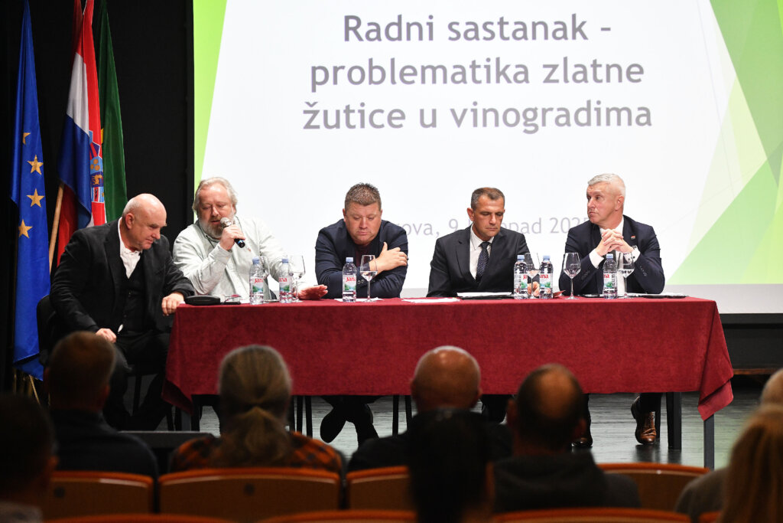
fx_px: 1784
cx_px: 392
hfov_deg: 24.8
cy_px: 262
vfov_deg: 16.7
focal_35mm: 82
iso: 2500
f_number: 5
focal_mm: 82
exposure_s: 1/160
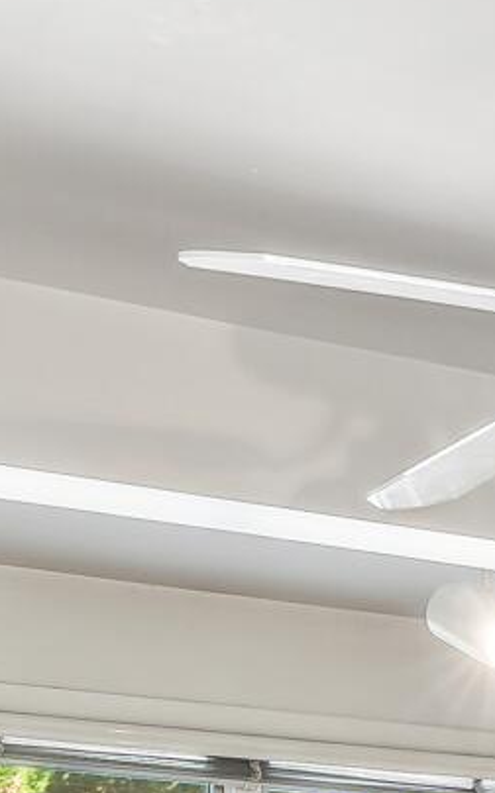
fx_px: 2291
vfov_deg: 17.1
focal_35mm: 106
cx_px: 1114
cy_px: 1301
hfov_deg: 10.8
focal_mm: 14
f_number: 11
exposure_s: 1/6
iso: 200
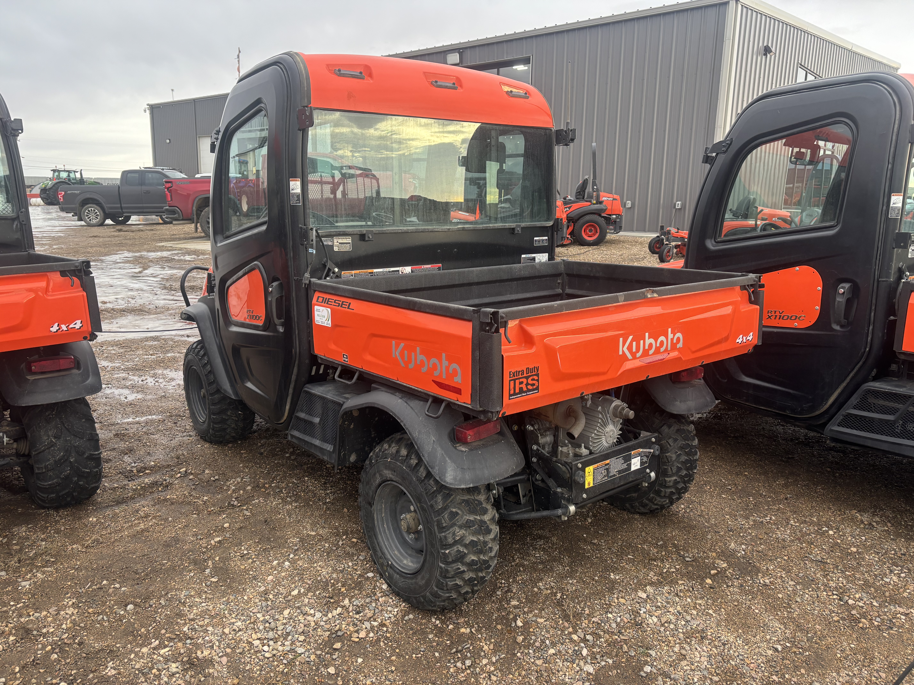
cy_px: 342
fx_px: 687
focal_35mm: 26
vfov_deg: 53.1
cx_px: 457
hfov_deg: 67.3
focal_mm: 5.96
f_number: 1.6
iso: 80
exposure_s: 1/121
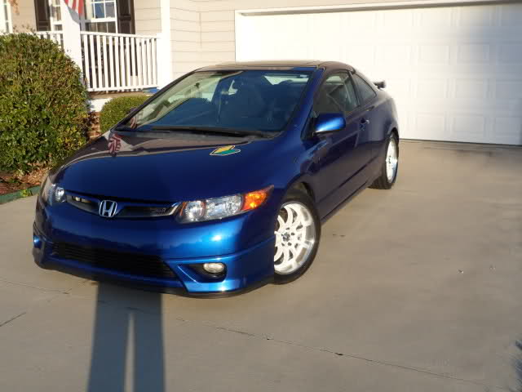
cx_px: 261
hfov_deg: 51.4
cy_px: 196
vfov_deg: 39.7
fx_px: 543
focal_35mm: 36
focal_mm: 6.6
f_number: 3.8
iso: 80
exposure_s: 1/350
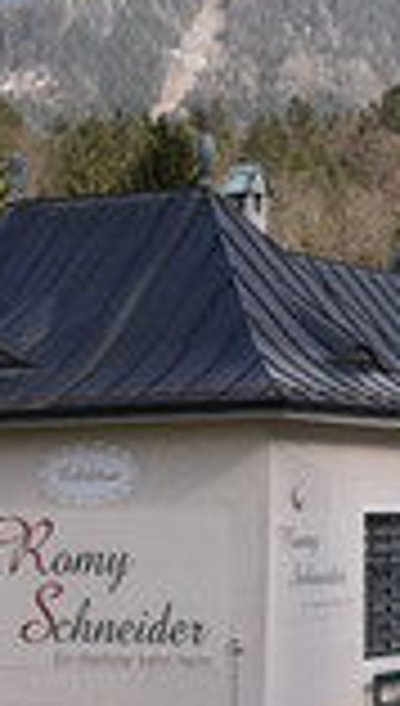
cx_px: 537
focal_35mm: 105
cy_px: 175
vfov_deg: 20.2
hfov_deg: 11.3
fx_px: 1968
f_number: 11
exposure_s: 1/160
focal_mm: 35
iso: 400
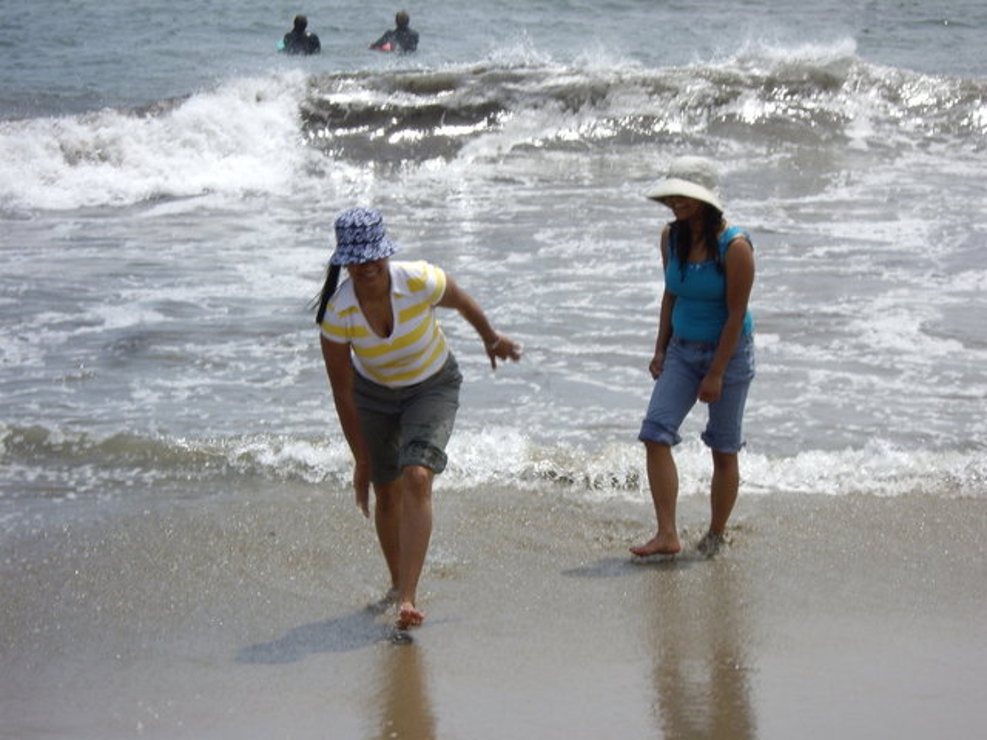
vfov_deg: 13.0
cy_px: 370
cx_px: 494
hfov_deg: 17.3
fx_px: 3250
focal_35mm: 114
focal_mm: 18.6
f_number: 8.3
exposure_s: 1/125
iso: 50
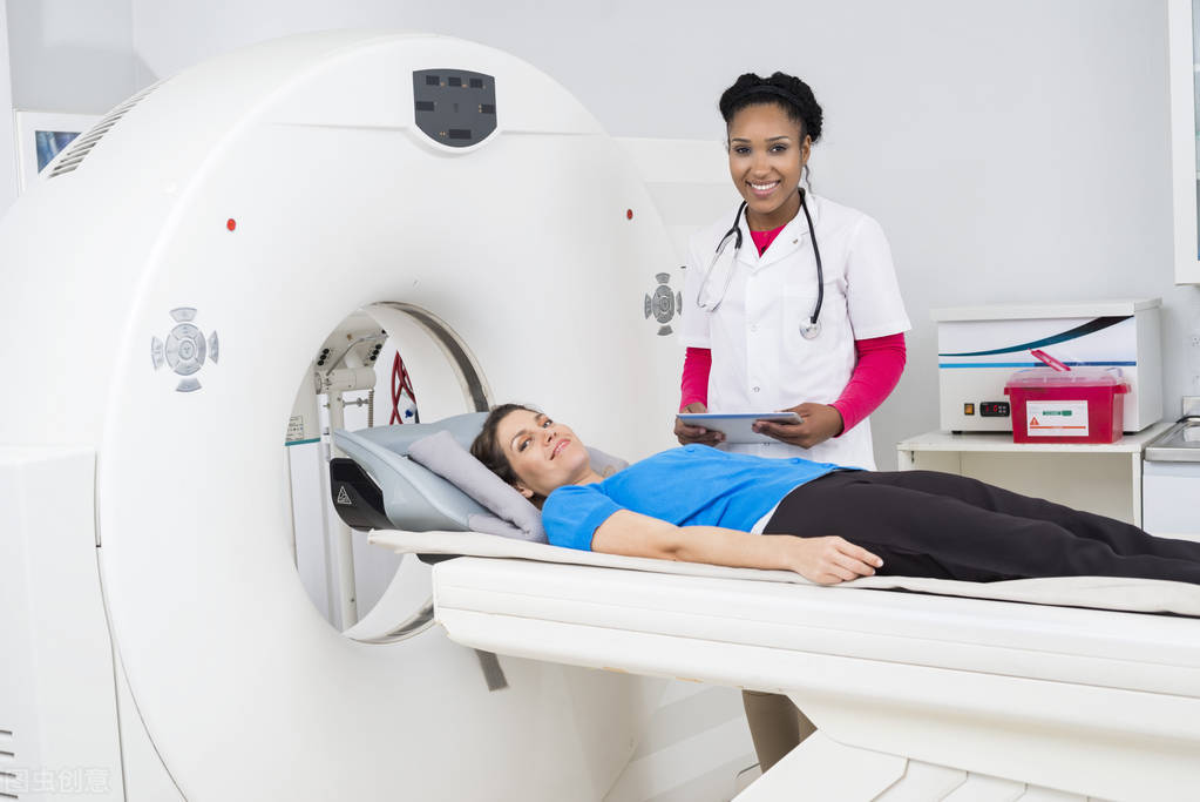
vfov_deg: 27.0
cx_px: 600
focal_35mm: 50
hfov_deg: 39.6
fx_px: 1667
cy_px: 401
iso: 125
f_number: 5
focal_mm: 50
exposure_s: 1/125
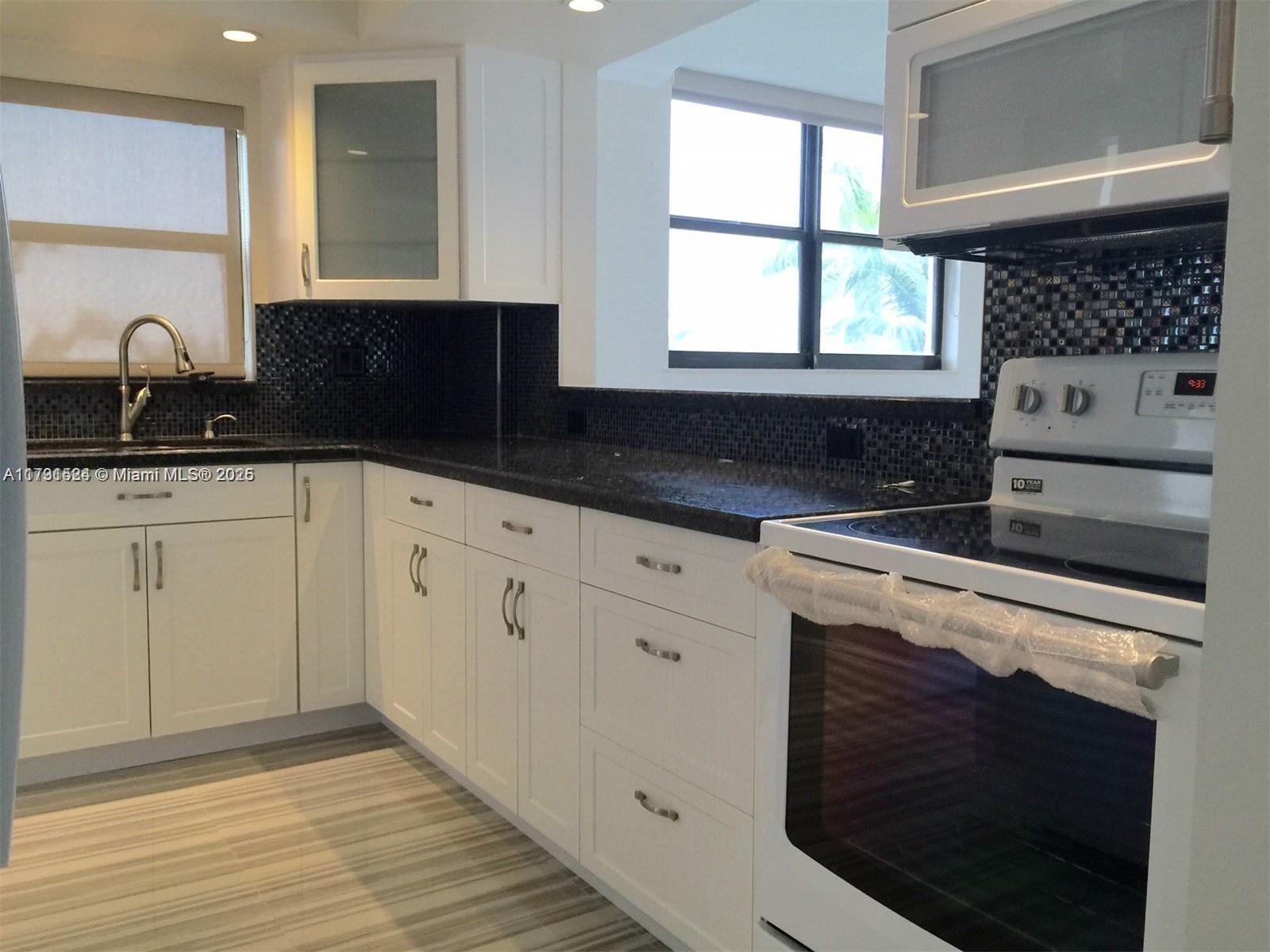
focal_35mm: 29
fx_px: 1064
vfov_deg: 48.2
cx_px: 635
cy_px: 476
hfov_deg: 61.7
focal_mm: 4.15
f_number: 2.2
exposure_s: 1/30
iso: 32
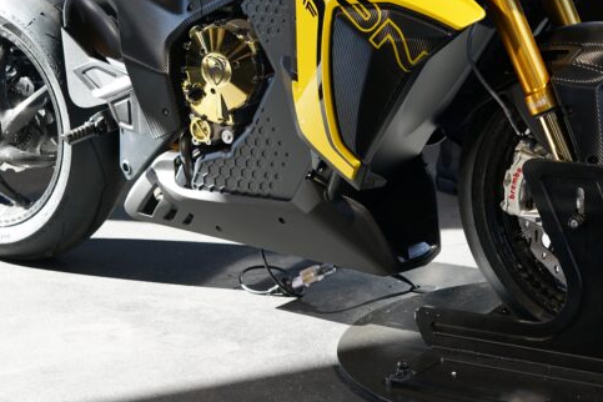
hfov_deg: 19.3
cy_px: 109
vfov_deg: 12.9
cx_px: 253
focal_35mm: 106
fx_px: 1775
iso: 100
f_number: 4
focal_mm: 50
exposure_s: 1/60
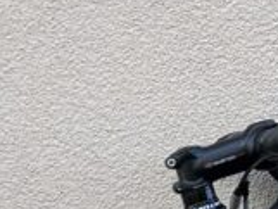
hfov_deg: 11.9
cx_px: -78
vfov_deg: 8.8
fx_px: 1294
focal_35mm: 161
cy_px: 404
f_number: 1.5
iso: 40
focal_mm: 5.7
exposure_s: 1/263
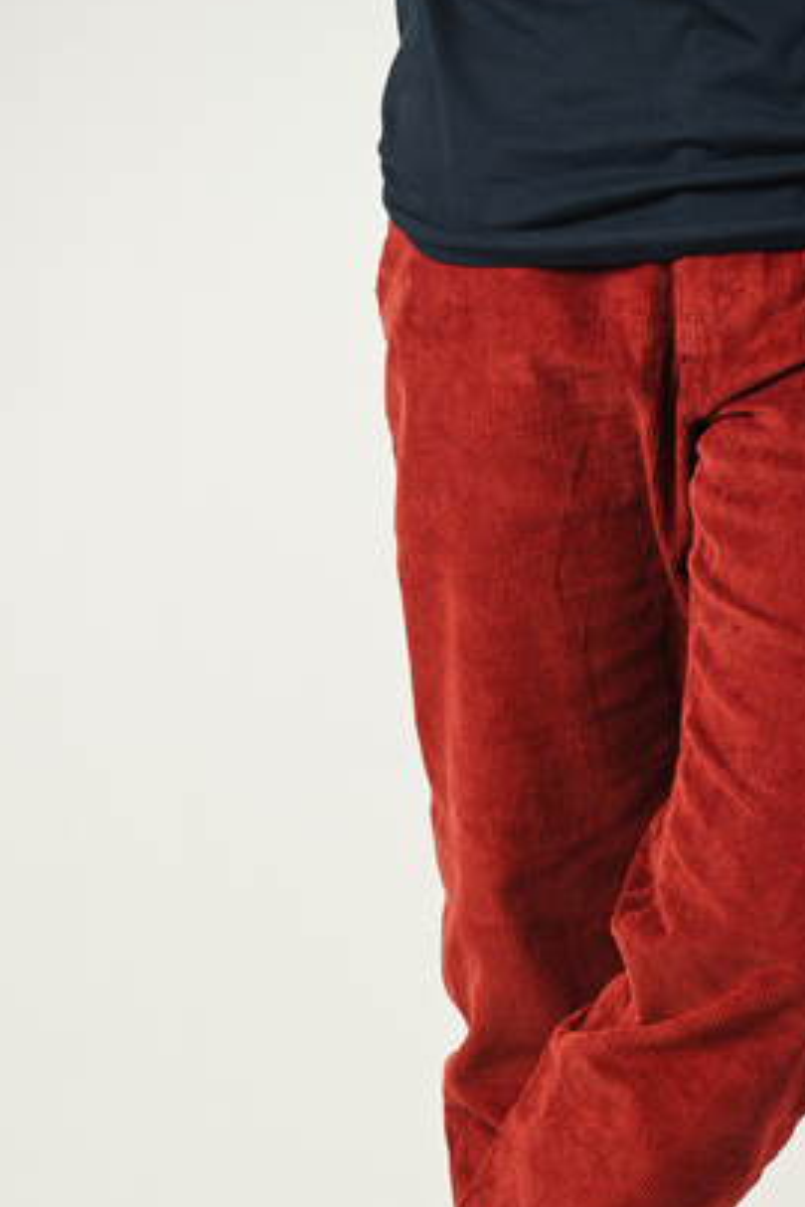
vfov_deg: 7.2
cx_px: 569
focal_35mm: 287
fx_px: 9626
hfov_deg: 4.8
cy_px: 1004
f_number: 4
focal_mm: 155
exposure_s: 1/160
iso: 160
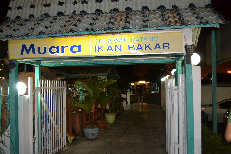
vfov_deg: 43.6
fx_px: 192
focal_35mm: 30
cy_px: 77
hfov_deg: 61.9
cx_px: 116
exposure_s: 1/60
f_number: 3.8
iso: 2000
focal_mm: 20
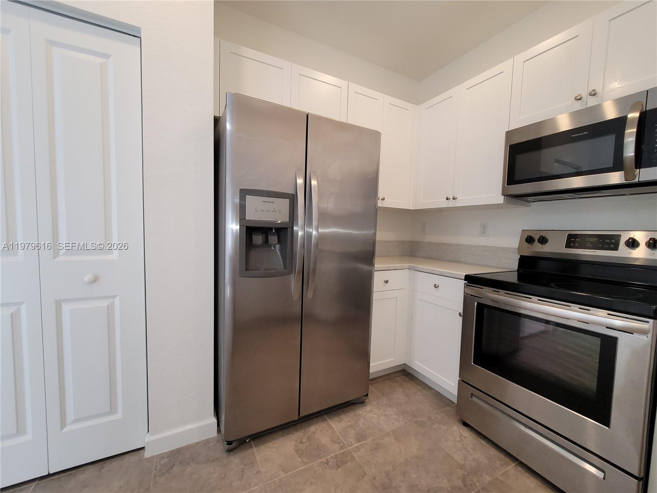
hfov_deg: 106.2
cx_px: 328
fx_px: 247
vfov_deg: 89.9
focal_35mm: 13
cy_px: 246
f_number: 2.2
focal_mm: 2.2
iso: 125
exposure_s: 1/60
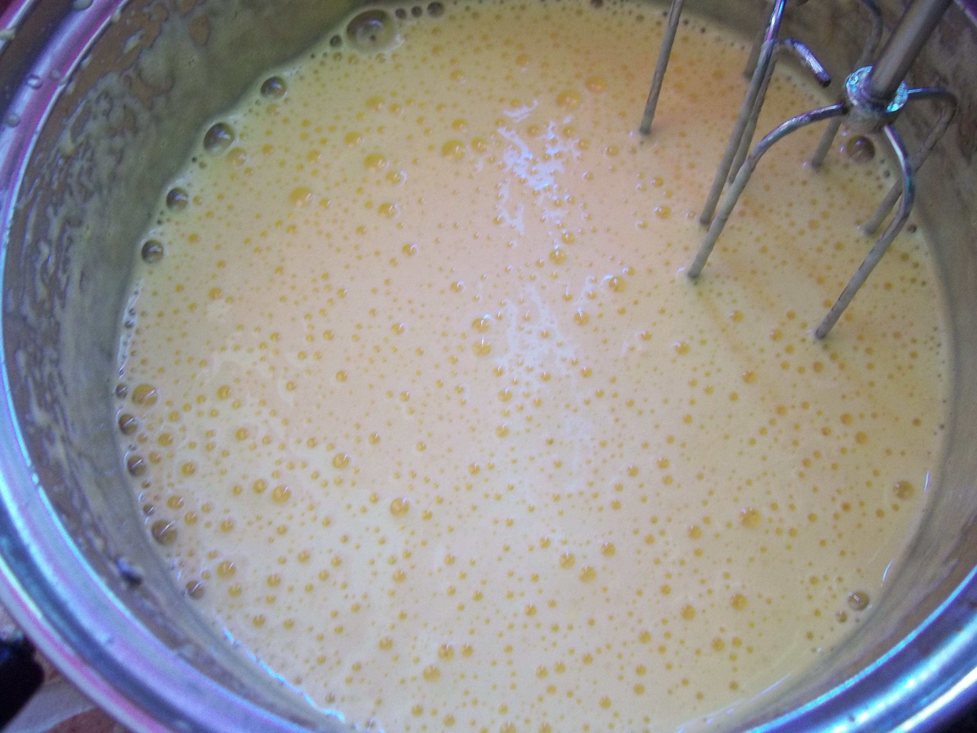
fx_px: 903
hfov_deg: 56.8
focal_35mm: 32
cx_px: 488
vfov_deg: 44.2
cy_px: 366
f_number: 2.9
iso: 160
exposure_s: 1/13
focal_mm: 5.7
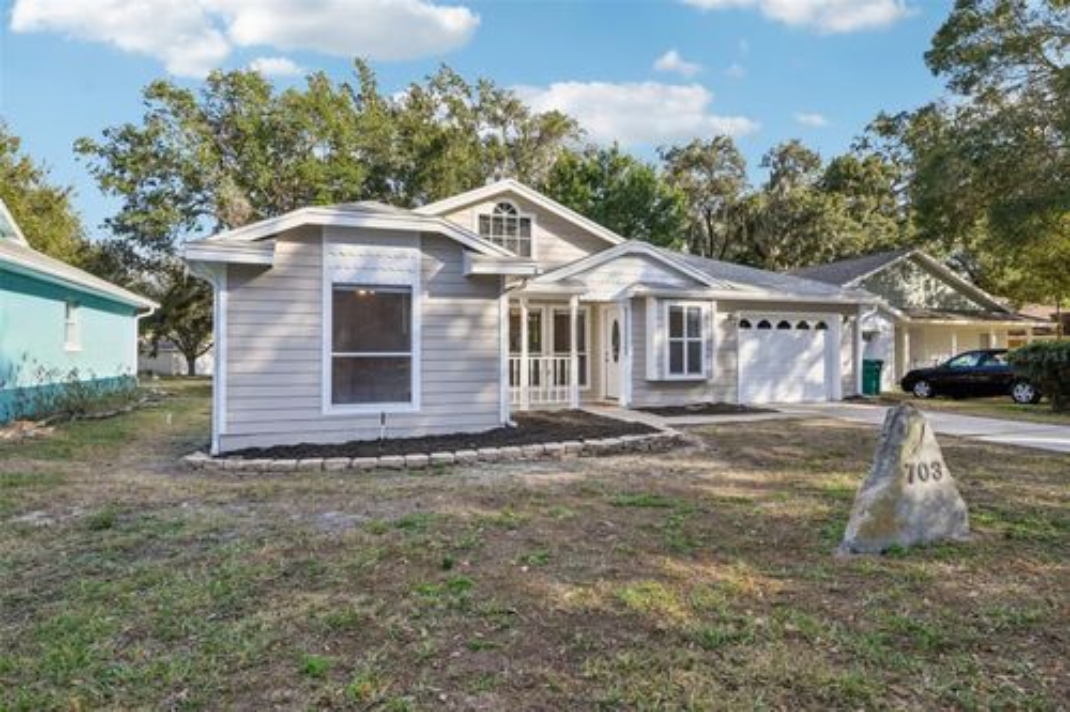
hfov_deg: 81.2
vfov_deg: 59.5
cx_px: 535
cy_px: 356
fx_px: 624
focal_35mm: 21
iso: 400
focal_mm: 21
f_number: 8
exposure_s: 1/200
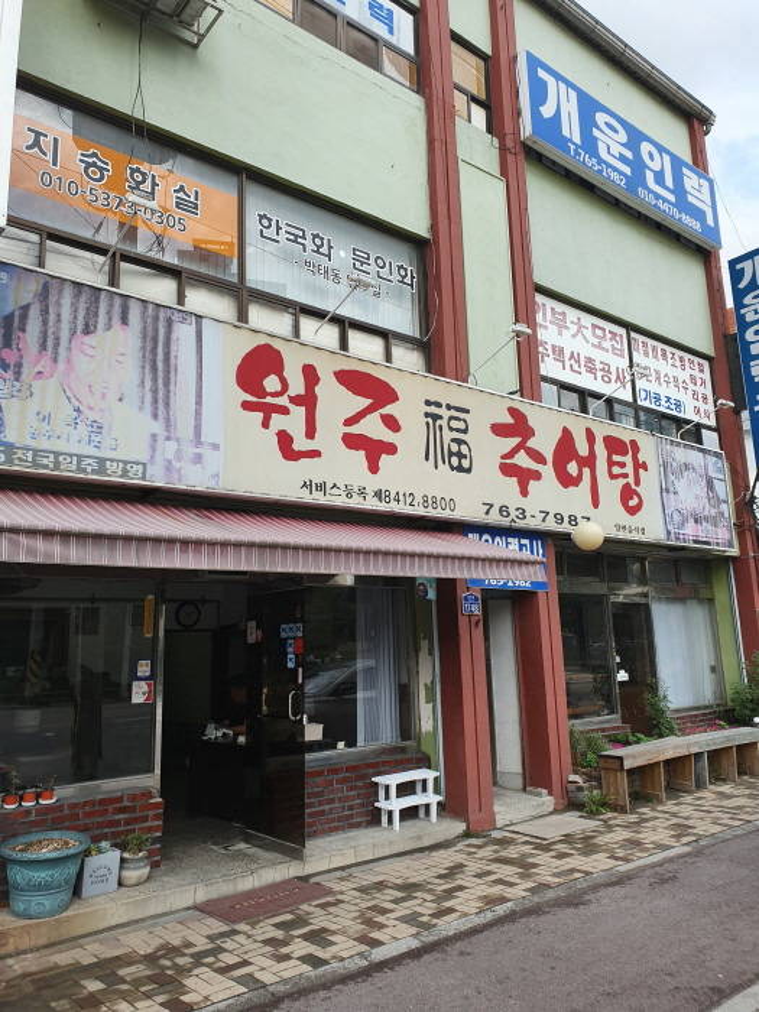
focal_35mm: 26
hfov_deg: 53.1
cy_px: 506
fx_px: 760
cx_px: 380
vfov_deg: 67.3
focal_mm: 4.32
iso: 50
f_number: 2.4
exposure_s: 1/580
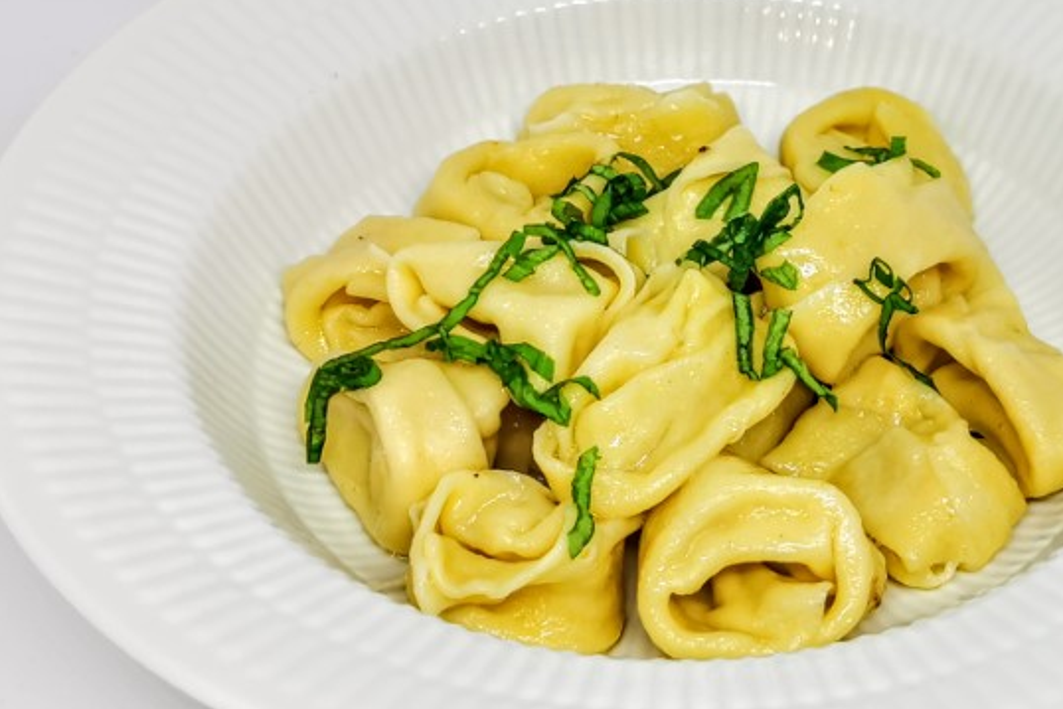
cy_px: 359
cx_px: 719
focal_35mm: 68
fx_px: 2008
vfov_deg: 20.0
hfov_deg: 29.4
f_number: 1.6
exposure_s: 1/100
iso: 100
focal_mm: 5.56
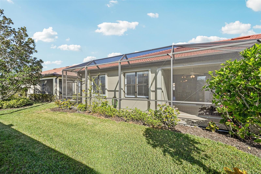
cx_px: 130
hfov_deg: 104.3
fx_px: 101
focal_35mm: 14
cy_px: 87
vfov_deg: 81.2
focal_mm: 14
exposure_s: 1/1000
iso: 400
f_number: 8
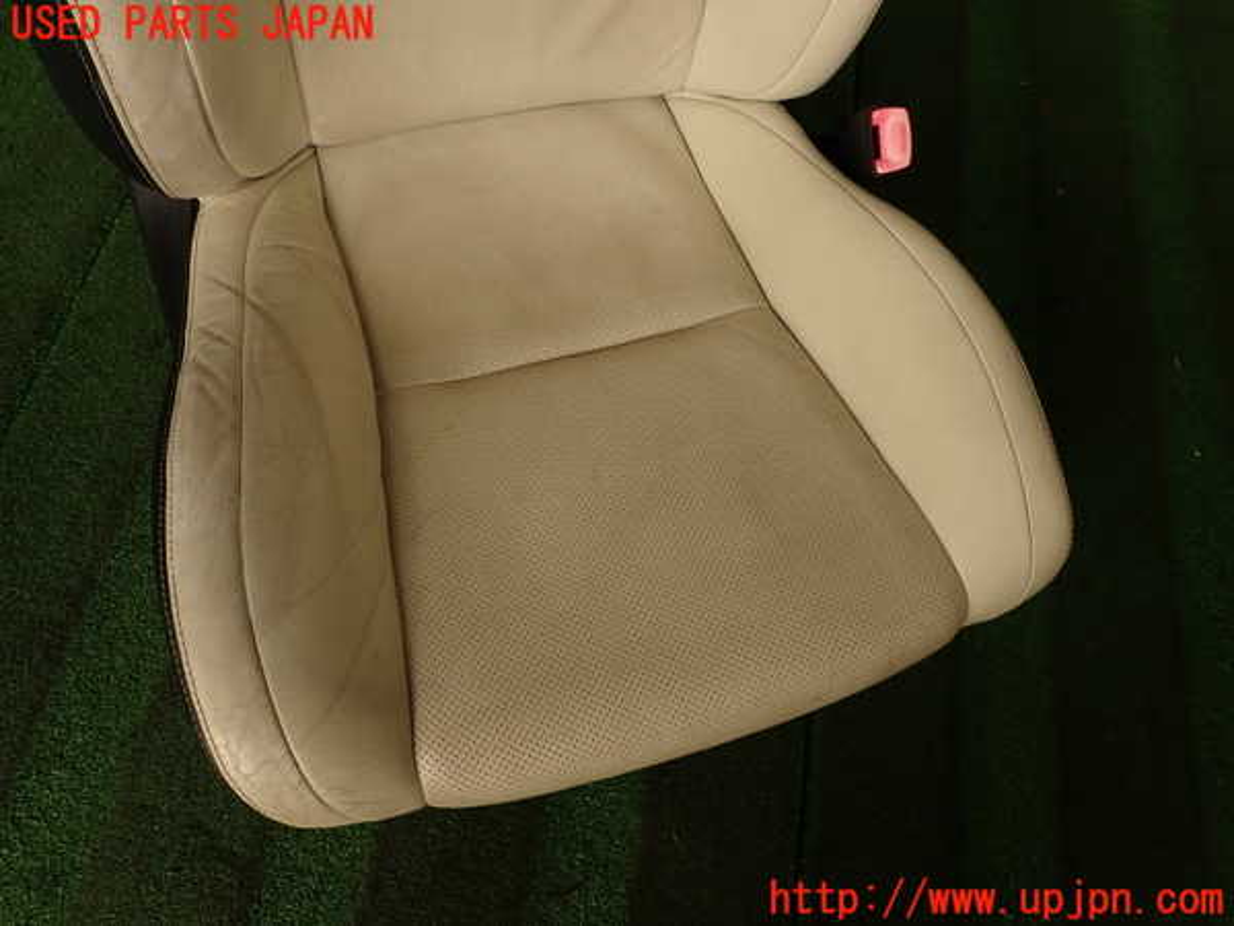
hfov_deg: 69.4
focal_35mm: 25
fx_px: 891
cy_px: 463
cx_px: 617
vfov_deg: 54.9
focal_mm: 4.5
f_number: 2.8
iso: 100
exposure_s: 1/125
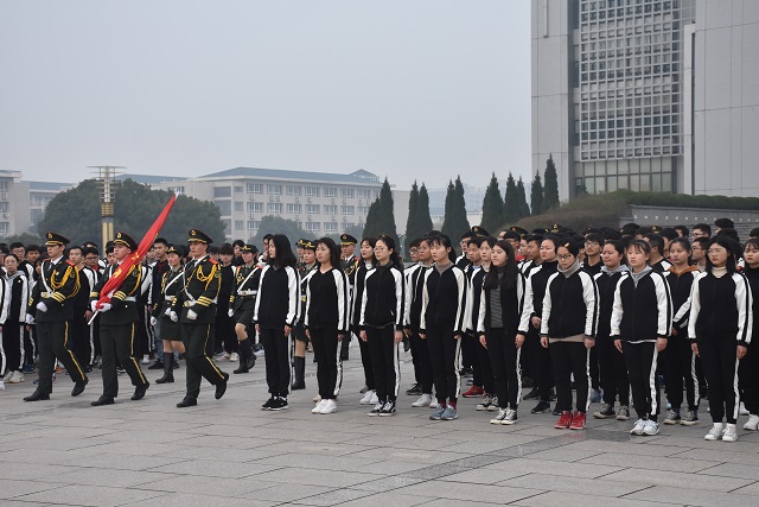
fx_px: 1423
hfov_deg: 29.9
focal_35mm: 68
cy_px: 254
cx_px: 380
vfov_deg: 20.2
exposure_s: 1/250
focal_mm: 45
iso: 800
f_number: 8
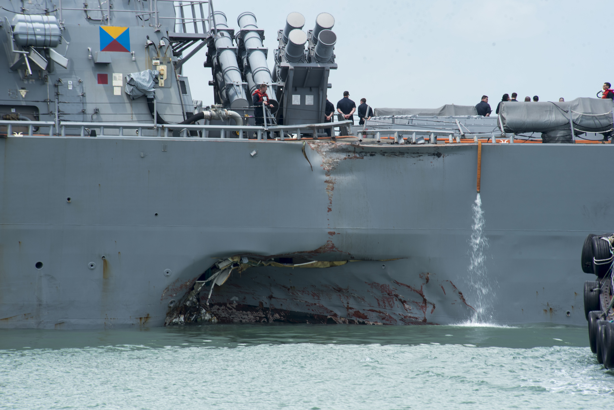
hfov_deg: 5.2
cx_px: 307
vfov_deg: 3.4
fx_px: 6824
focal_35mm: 400
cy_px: 205
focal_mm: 400
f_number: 14
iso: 125
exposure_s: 1/160
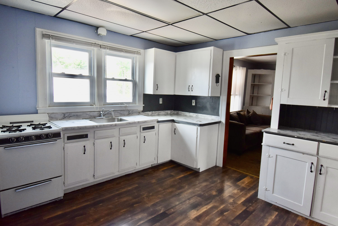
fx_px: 197
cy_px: 113
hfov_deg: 81.2
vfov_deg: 59.6
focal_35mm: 21
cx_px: 169
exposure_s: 1/125
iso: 800
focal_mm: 14
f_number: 5
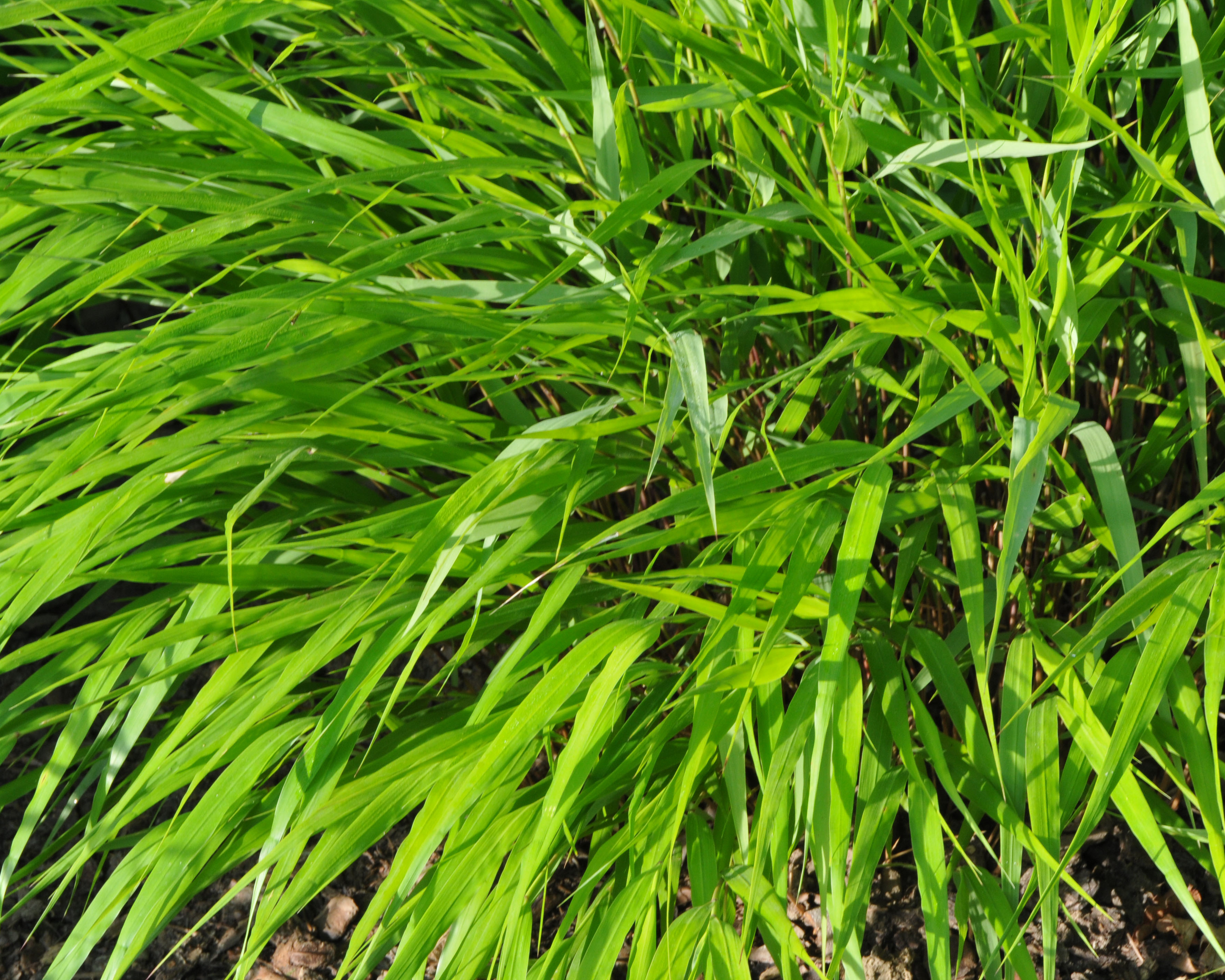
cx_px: 517
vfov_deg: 8.1
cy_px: 491
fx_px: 6888
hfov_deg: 10.2
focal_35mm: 190
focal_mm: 112
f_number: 18
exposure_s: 1/30
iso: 400
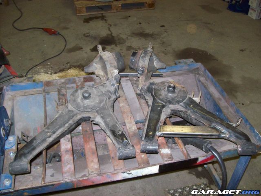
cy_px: 98
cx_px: 130
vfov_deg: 39.7
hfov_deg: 51.4
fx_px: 271
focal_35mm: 36
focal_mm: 6
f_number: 2.7
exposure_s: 1/64
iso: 200
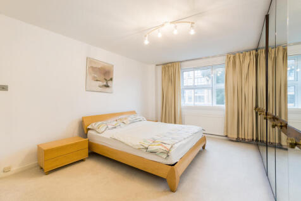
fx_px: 134
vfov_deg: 73.7
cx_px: 150
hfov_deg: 96.8
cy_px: 100
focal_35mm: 16
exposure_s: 1/5
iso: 400
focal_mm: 16
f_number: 7.1
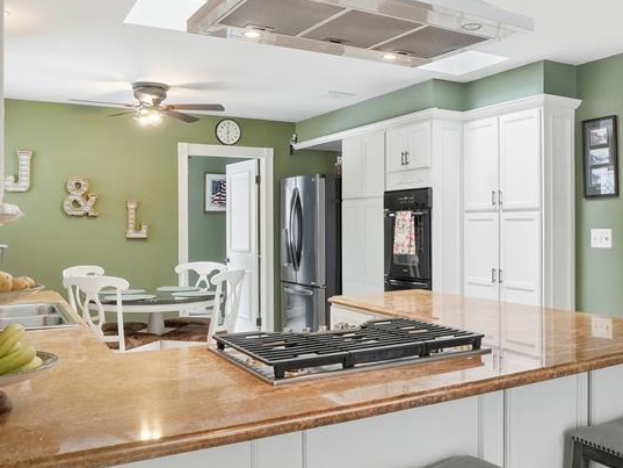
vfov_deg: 42.9
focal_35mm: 33
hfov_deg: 55.0
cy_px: 217
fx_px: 594
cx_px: 365
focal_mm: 18
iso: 3200
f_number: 8
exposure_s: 1/5000
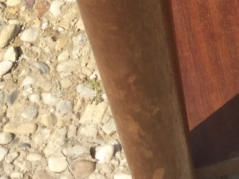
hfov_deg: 12.3
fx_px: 1070
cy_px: -238
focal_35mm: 155
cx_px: 335
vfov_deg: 8.8
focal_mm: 3.3
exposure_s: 1/916
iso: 25
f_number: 2.4
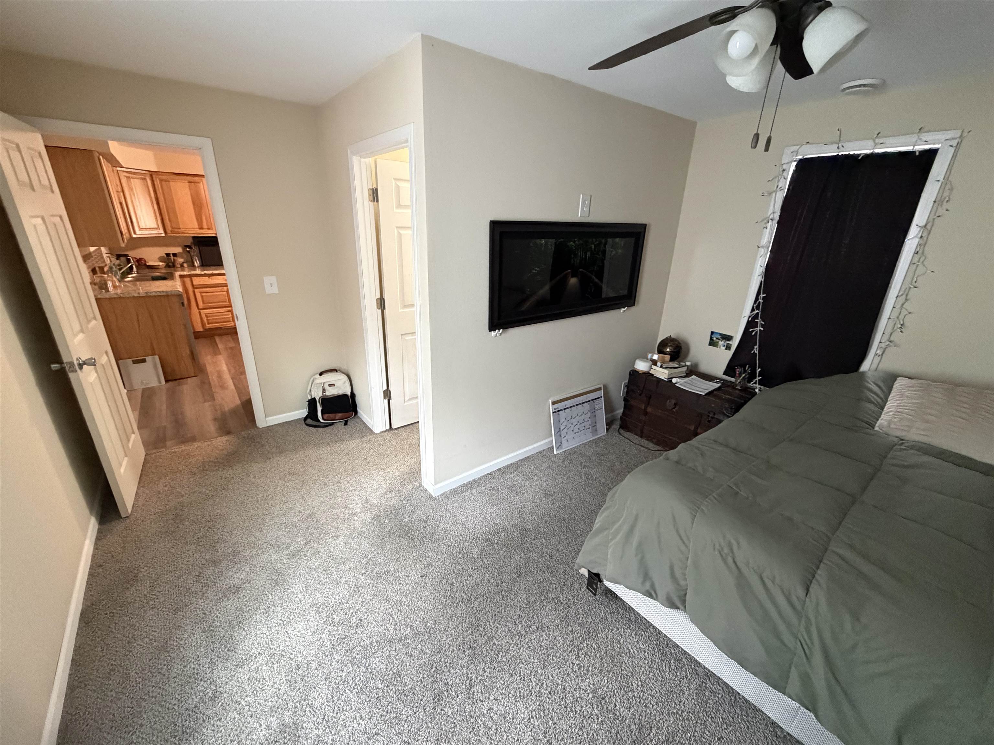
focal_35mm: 14
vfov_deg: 85.7
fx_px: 402
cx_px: 497
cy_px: 372
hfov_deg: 102.1
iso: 800
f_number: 2.2
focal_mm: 2.22
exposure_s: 1/60
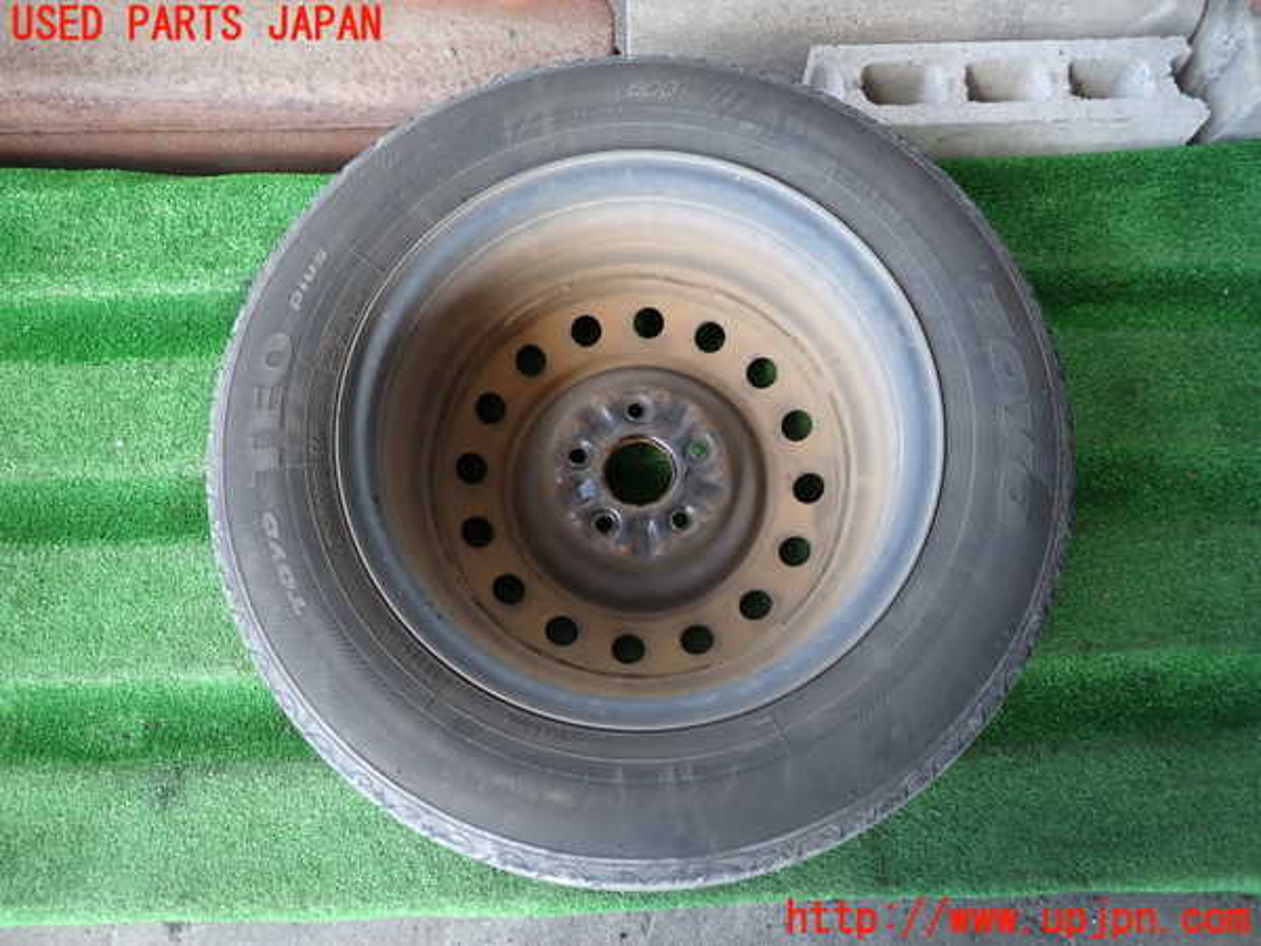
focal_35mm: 25
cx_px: 630
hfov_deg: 69.4
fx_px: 911
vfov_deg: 54.9
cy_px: 473
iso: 125
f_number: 2
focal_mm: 4.5
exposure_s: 1/60
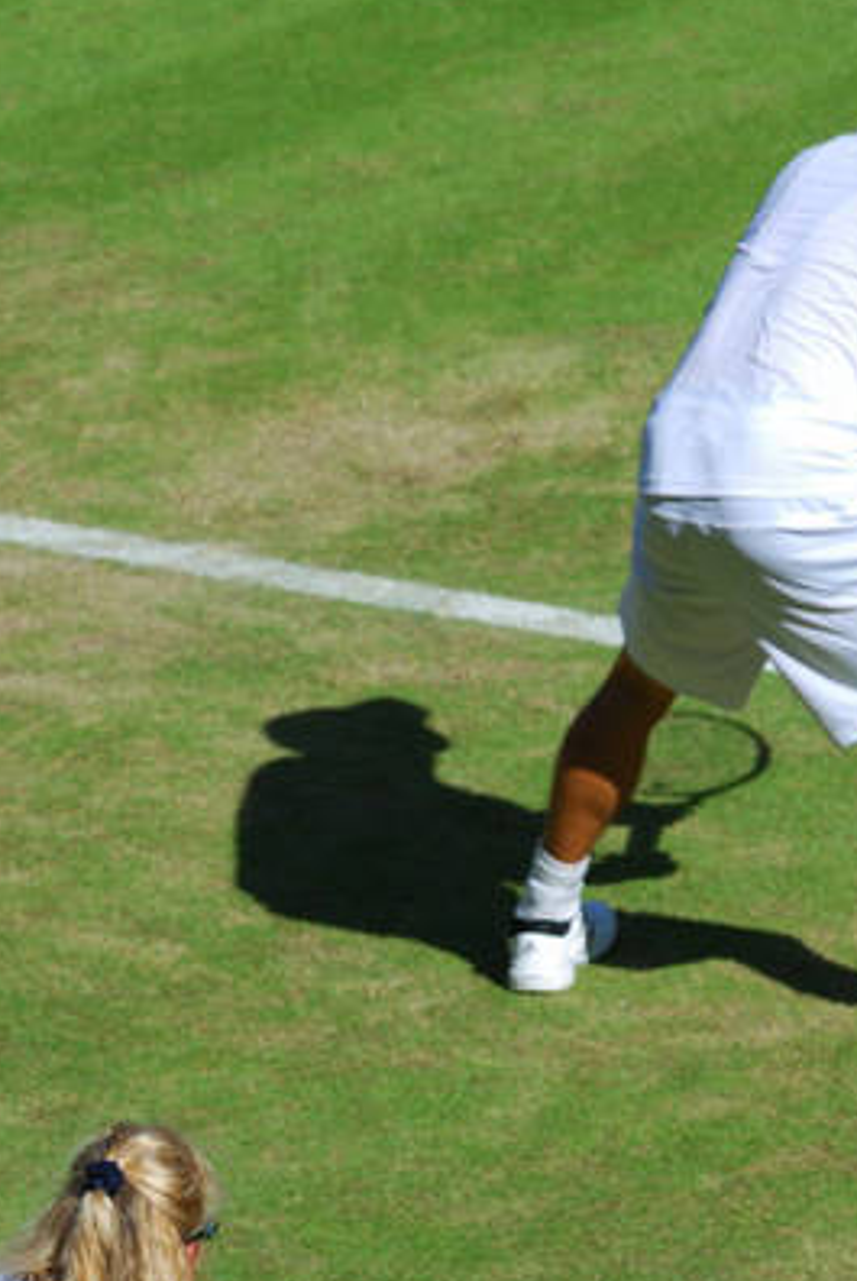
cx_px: 446
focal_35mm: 663
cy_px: 906
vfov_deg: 3.1
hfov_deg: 2.1
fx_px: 23611
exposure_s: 1/400
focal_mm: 250
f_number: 7.1
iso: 100
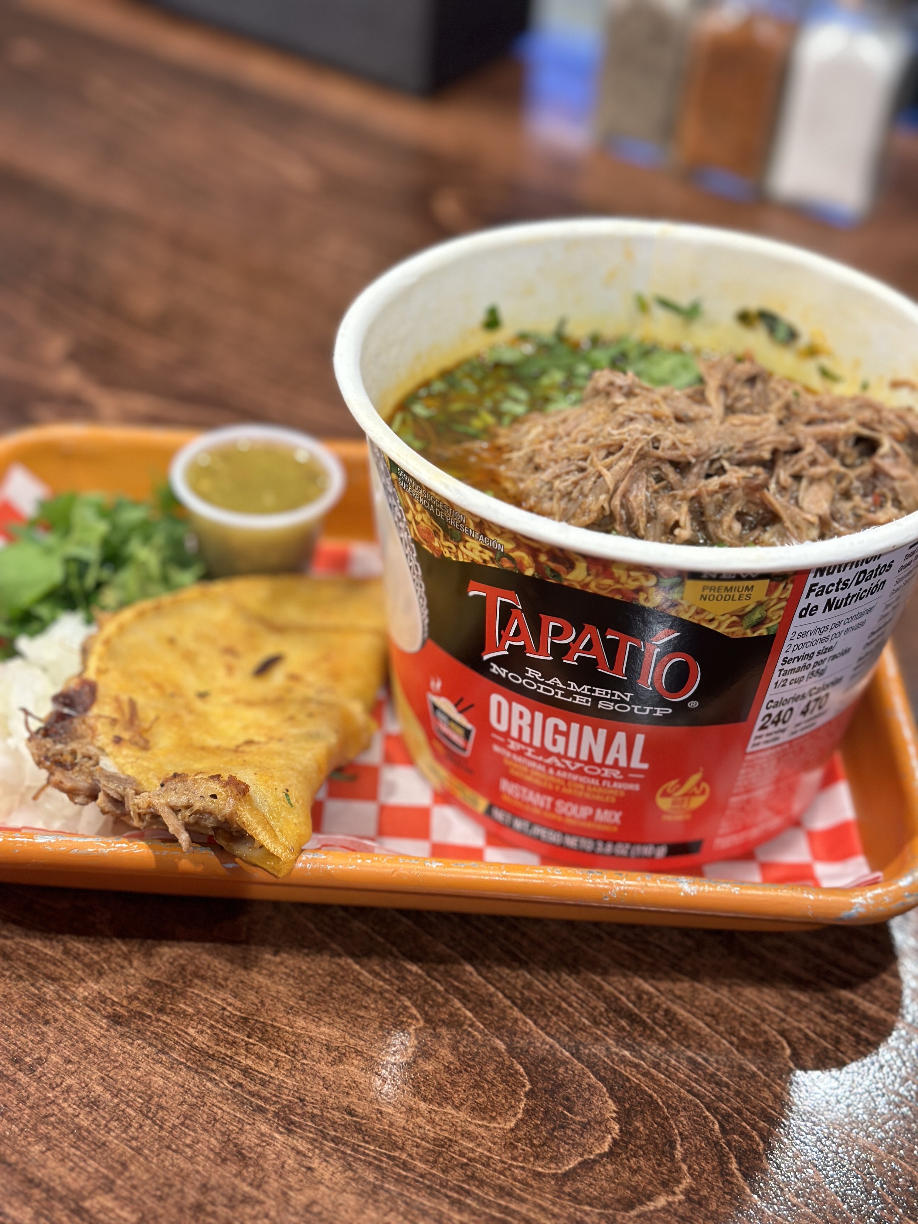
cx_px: 459
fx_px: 1697
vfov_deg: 39.7
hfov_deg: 30.3
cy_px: 612
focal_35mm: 48
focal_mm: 6.86
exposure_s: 1/60
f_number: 1.78
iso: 160
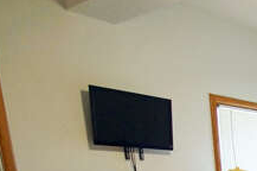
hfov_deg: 27.6
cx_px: 372
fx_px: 378
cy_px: 272
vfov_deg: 20.8
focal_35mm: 53
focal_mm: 10
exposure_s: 1/60
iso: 1250
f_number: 4
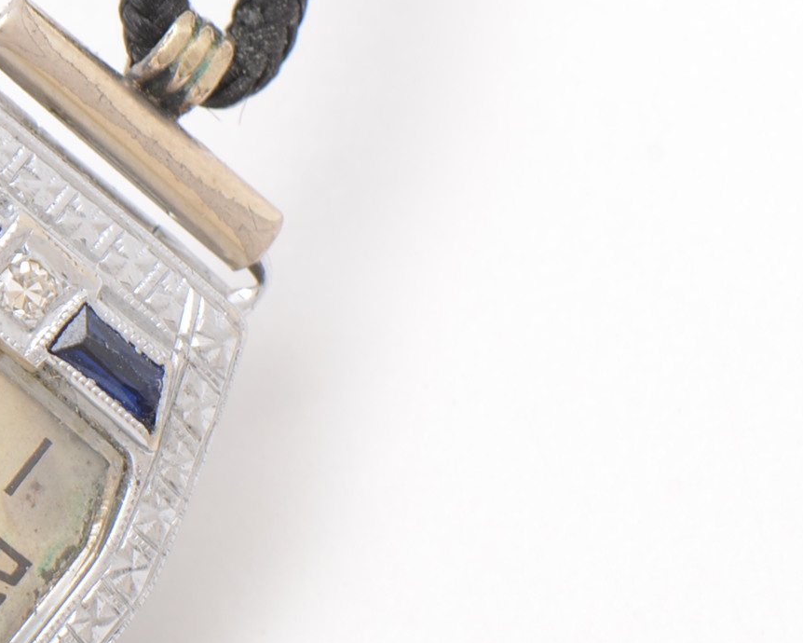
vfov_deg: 4.5
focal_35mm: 341
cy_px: 555
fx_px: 8114
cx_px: -189
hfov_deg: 5.6
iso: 200
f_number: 14
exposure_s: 1/160
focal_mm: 85
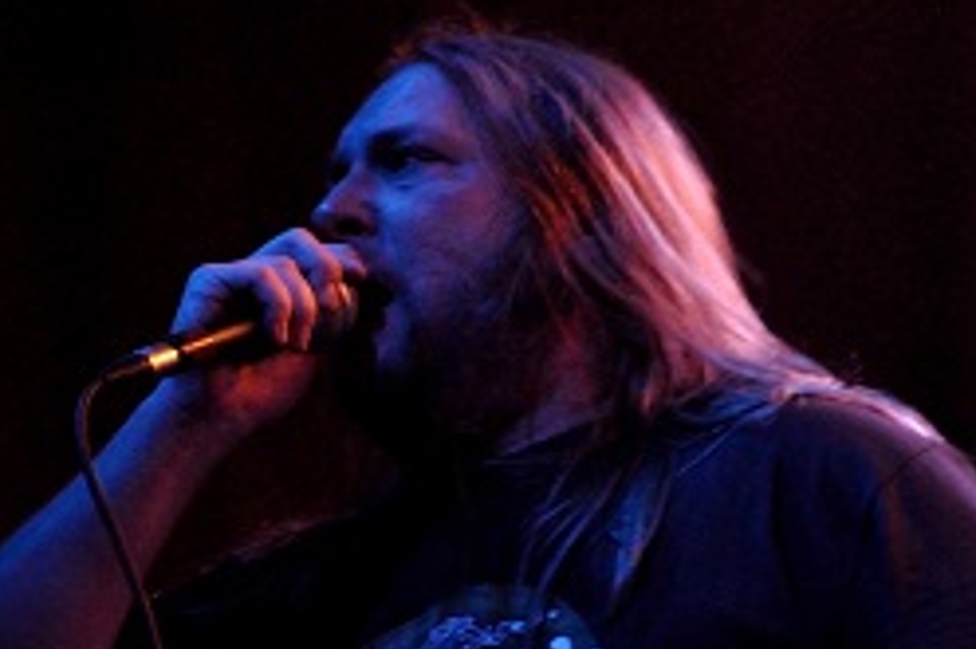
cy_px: 403
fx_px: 8425
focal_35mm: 311
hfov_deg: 6.6
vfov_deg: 4.4
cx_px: 441
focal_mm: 105
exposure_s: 1/60
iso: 2200
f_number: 5.6
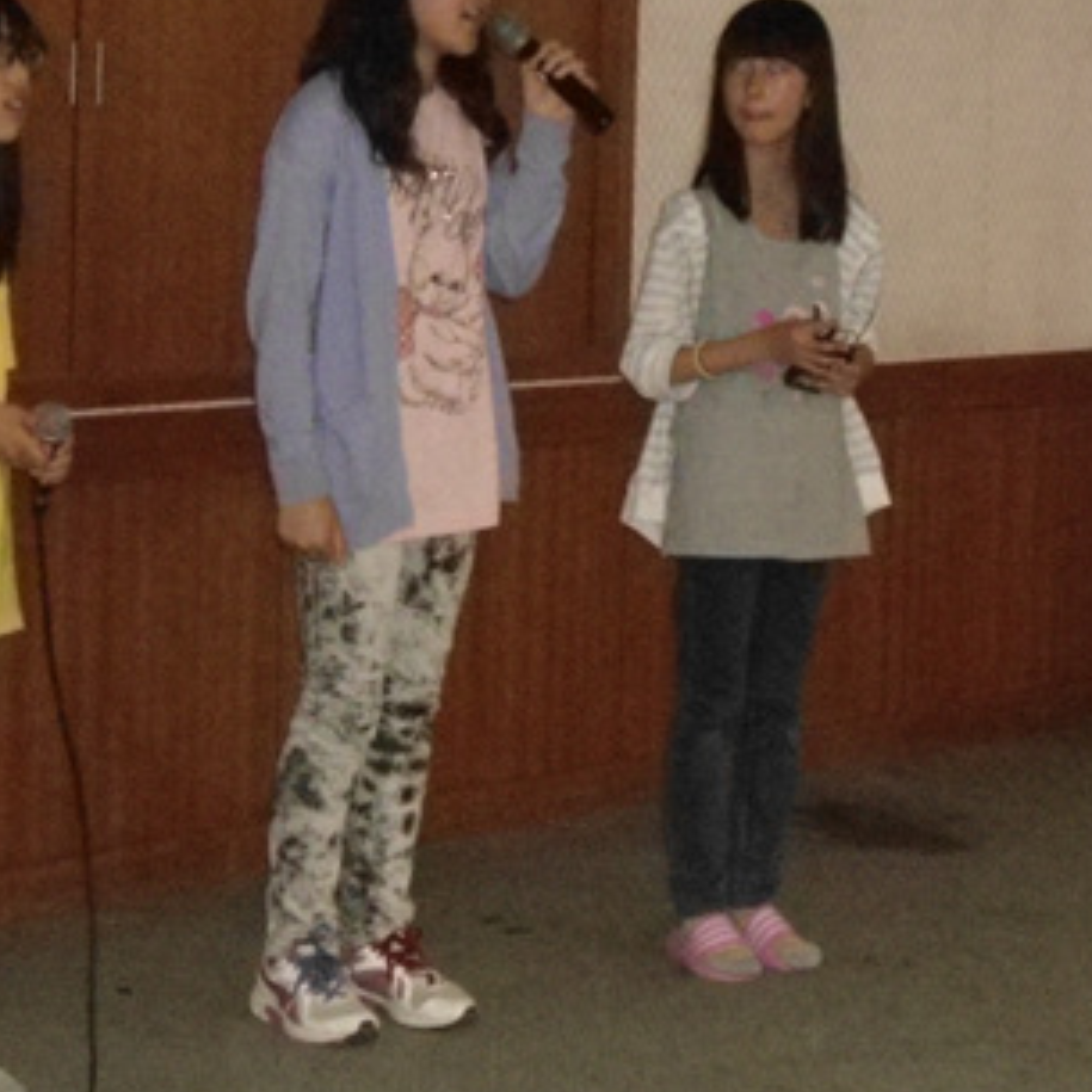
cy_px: 265
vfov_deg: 17.0
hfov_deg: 17.1
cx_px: 594
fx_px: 3640
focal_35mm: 102
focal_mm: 7.9
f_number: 3.5
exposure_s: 1/50
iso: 800
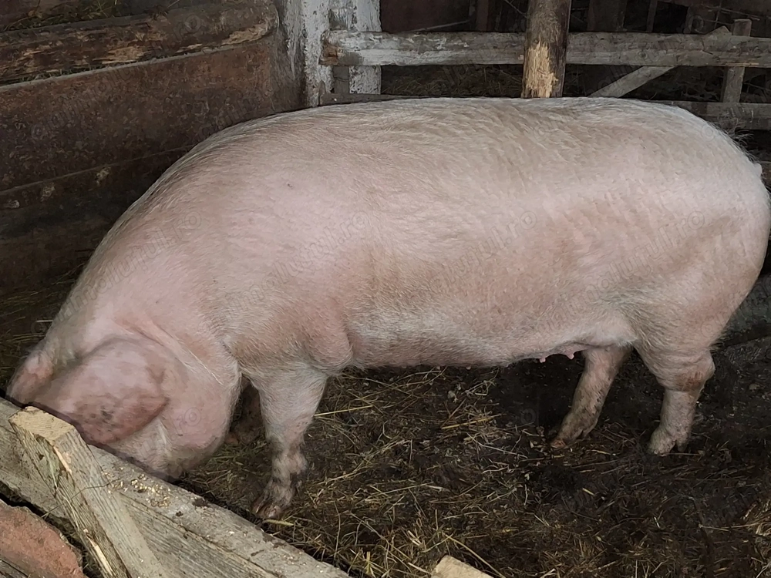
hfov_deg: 73.9
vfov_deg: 58.9
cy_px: 289
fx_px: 512
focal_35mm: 23
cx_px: 386
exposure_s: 1/25
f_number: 1.8
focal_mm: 5.54
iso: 250
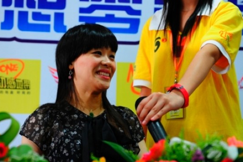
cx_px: 110
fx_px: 544
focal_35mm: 81
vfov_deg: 16.9
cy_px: 77
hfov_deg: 25.2
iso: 400
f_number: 2.8
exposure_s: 1/60
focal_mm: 45
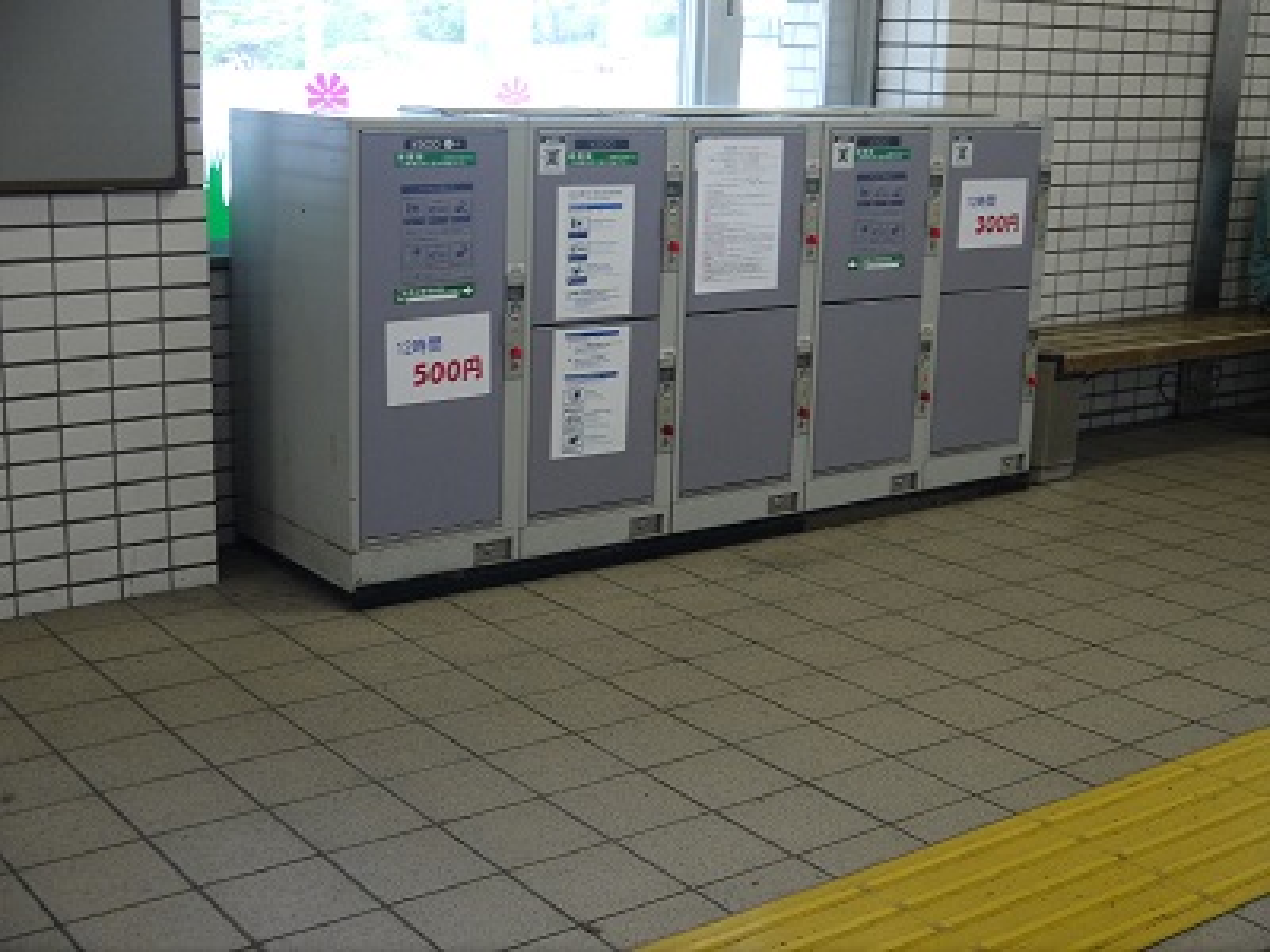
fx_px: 1834
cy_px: 476
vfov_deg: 29.1
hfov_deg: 38.2
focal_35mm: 50
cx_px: 635
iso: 800
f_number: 4.6
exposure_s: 1/40
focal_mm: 25
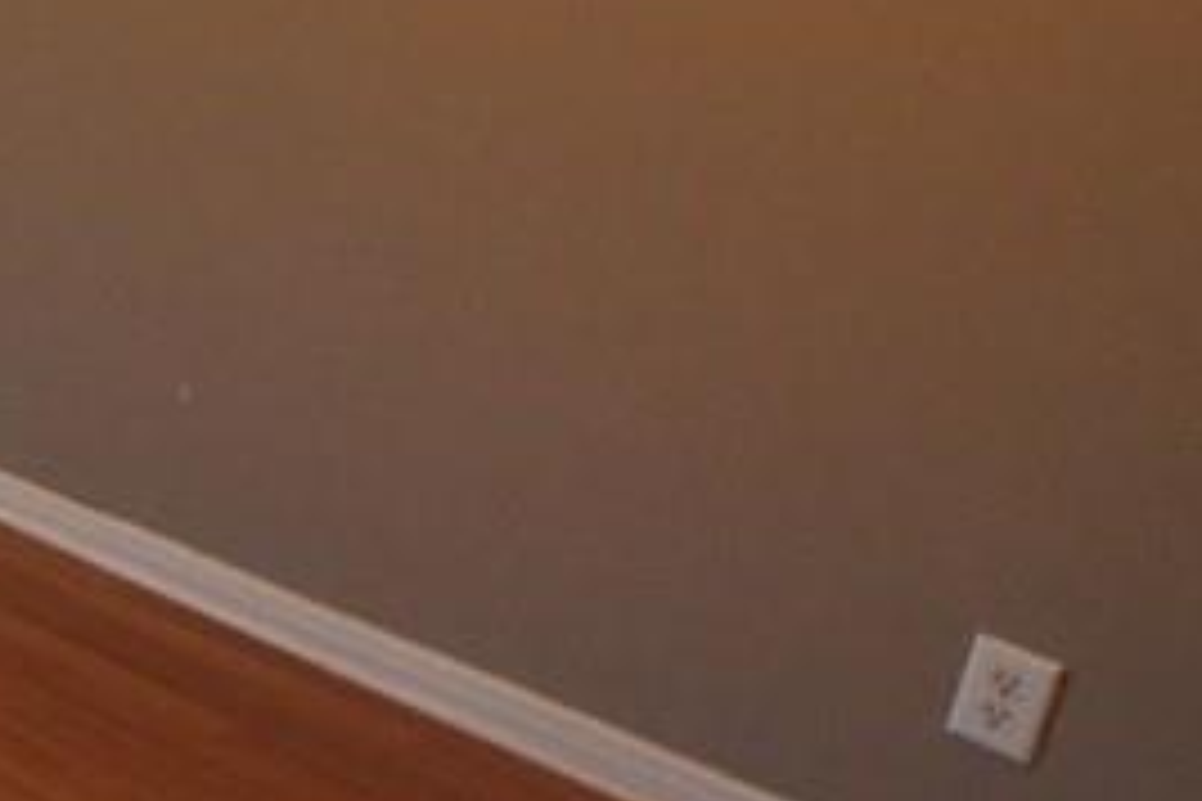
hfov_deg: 20.9
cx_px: -1022
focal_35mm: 61
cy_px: 63
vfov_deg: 21.7
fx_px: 2037
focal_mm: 10
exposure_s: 1/60
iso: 450
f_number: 4
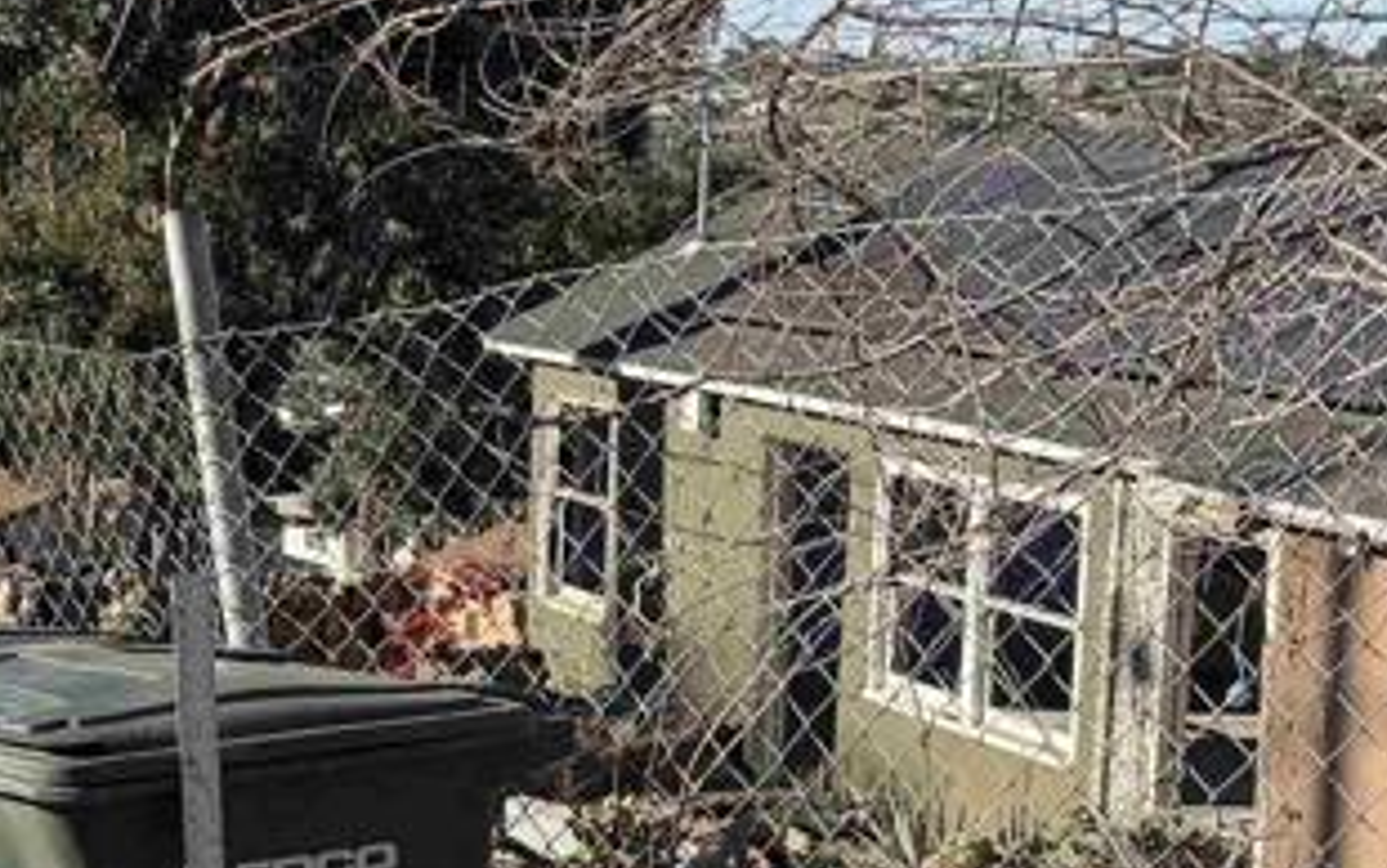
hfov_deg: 21.4
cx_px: -591
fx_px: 3176
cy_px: 573
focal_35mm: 84
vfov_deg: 15.5
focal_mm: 6.76
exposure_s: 1/2907
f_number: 1.78
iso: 80
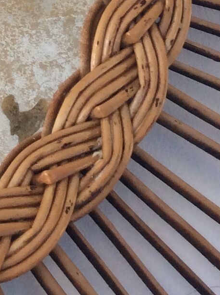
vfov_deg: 14.1
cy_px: -74
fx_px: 1146
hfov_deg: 10.1
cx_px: -237
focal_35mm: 135
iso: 50
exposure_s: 1/50
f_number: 2.4
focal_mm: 3.3
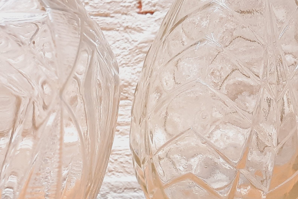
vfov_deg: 20.6
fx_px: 546
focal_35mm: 66
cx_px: 39
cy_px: 129
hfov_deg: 29.4
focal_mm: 4.6
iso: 50
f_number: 2
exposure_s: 1/33
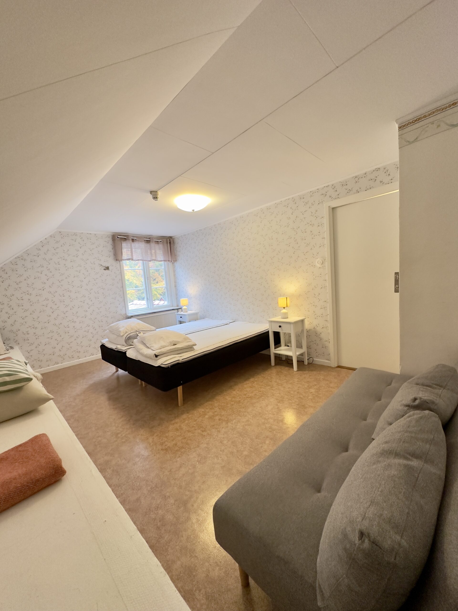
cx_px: 229
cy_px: 306
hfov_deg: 85.7
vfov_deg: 102.1
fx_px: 247
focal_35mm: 14
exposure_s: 1/50
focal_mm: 2.22
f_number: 2.2
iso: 320
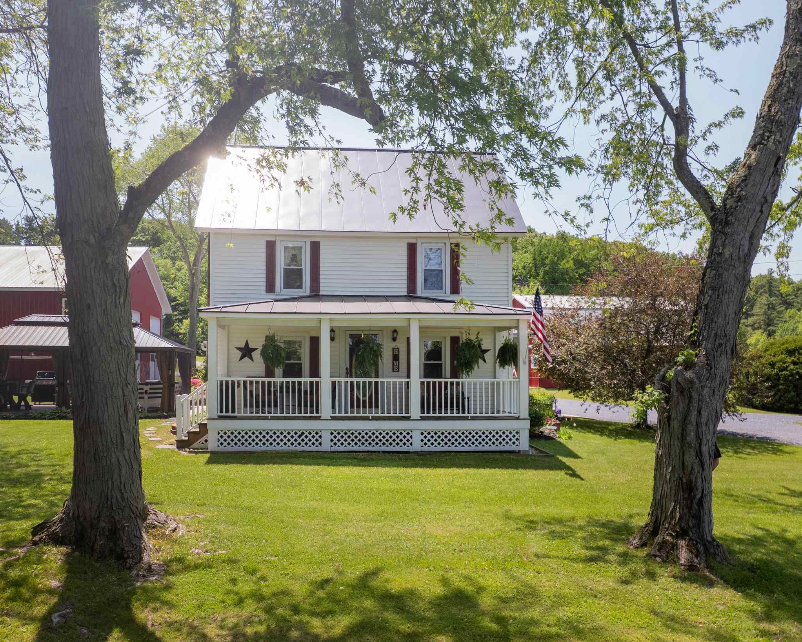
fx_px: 736
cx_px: 375
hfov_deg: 57.1
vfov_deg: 47.1
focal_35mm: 31
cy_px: 317
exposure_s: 1/100
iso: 110
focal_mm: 8.38
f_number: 2.8
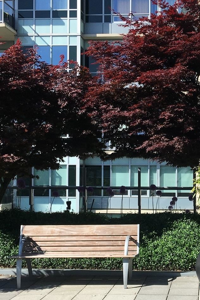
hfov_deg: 20.9
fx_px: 533
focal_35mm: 64
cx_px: 167
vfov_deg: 31.4
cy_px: 165
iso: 25
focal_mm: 4.15
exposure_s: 1/1261
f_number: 2.2
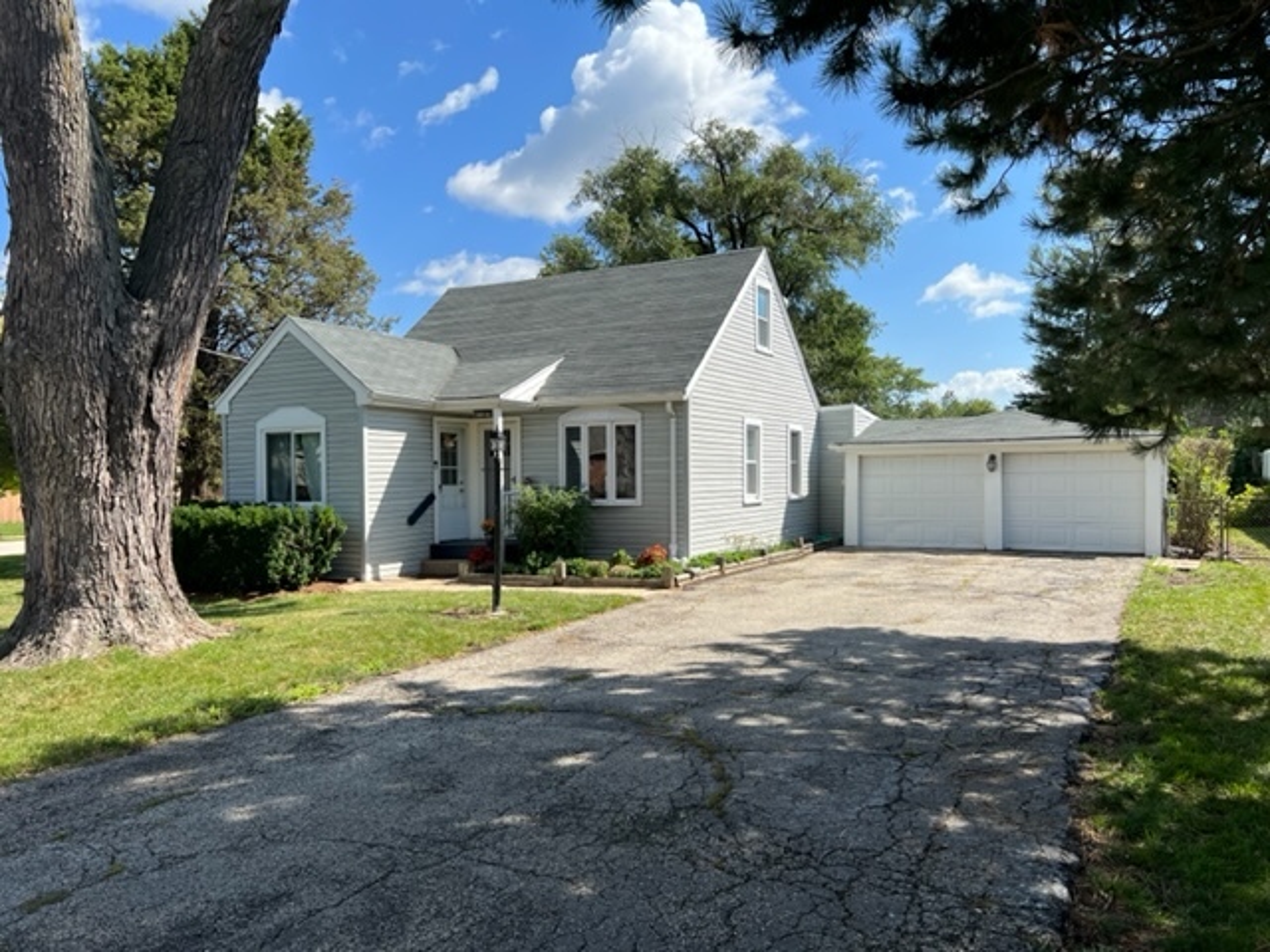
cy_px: 476
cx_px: 635
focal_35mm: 26
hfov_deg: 67.3
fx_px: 954
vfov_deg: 53.1
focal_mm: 5.7
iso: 50
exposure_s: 1/3356
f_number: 1.5
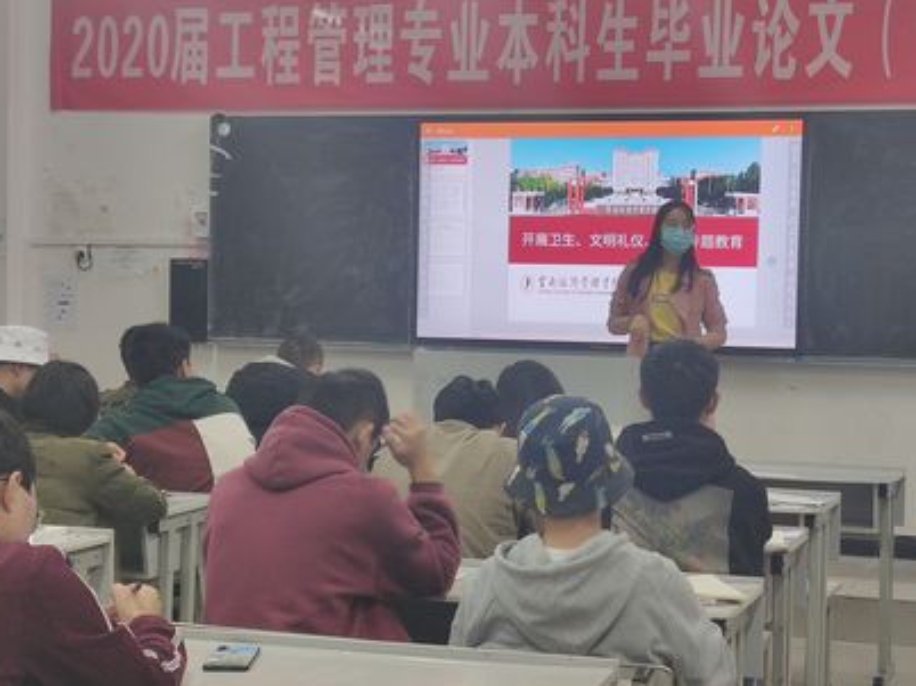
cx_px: 504
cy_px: 389
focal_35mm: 66
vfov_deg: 22.2
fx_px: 1745
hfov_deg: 29.4
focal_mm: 4.75
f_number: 1.75
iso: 177
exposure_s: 1/100
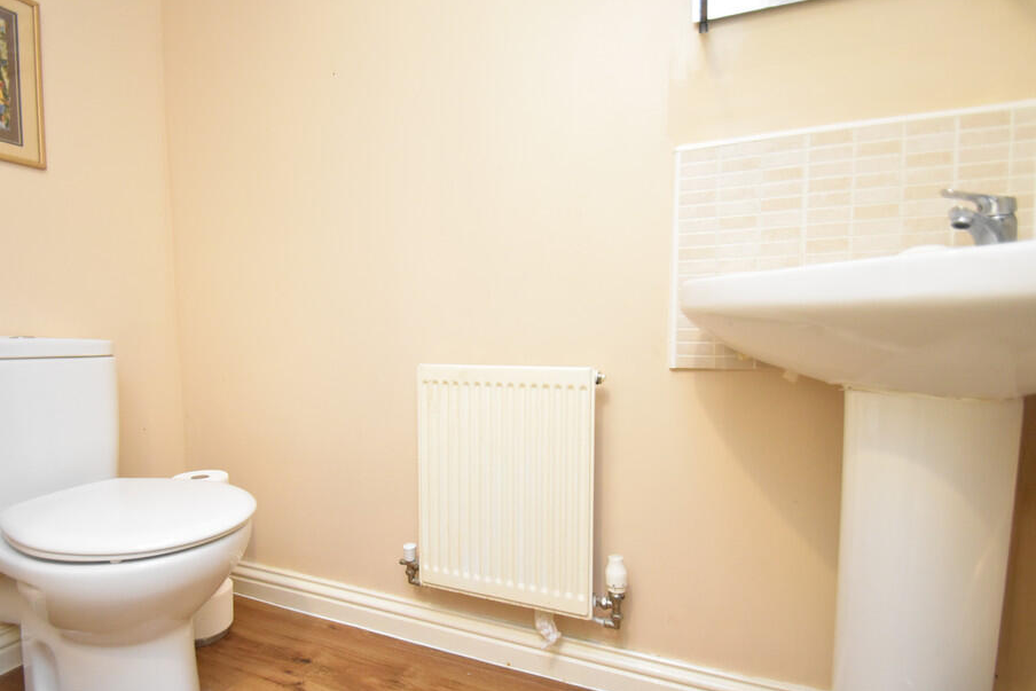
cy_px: 342
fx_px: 489
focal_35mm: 17
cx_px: 504
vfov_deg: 70.5
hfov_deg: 93.2
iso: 2800
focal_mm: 10
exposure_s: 1/125
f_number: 3.5
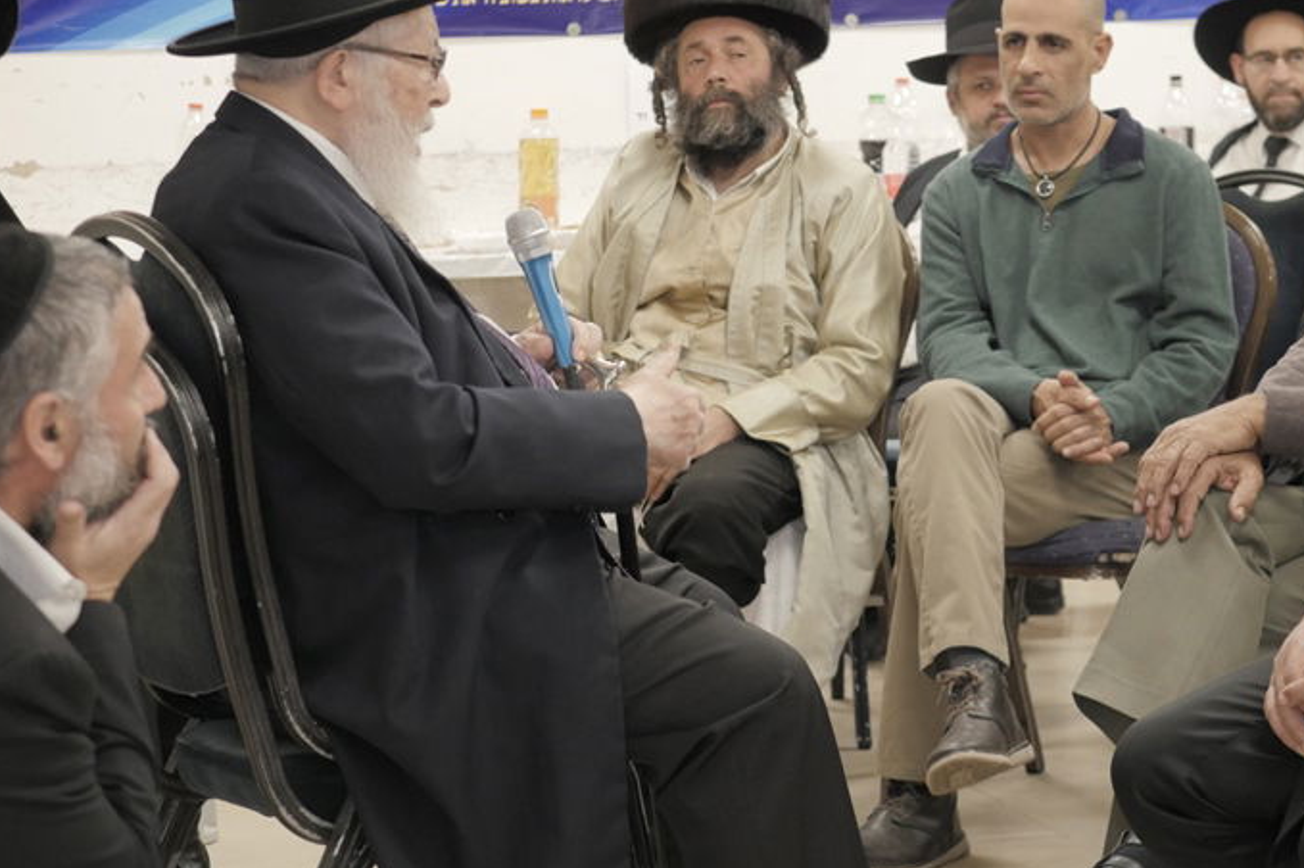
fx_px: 3982
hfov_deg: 18.6
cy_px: 326
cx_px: 760
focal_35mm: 110
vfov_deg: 12.4
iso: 1000
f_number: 2.8
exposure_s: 1/160
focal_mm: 35
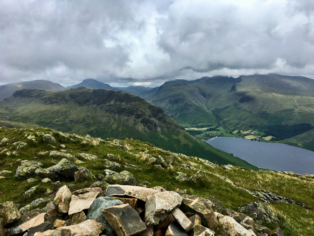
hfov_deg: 61.7
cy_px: 118
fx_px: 263
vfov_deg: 48.2
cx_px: 157
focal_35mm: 29
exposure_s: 1/1508
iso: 25
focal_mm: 4.15
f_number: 2.2
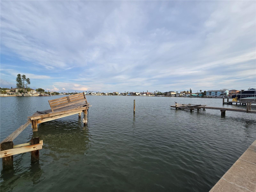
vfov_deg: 89.9
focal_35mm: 13
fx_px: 96
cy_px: 96
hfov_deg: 106.2
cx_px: 128
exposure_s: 1/1318
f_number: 2.2
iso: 50
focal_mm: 2.2
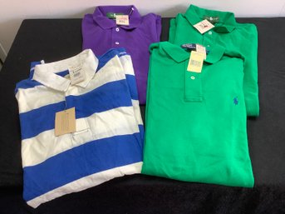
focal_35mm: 31
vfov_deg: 45.4
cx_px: 142
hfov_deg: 58.4
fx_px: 255
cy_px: 107
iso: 80
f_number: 2.4
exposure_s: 1/60
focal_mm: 3.3
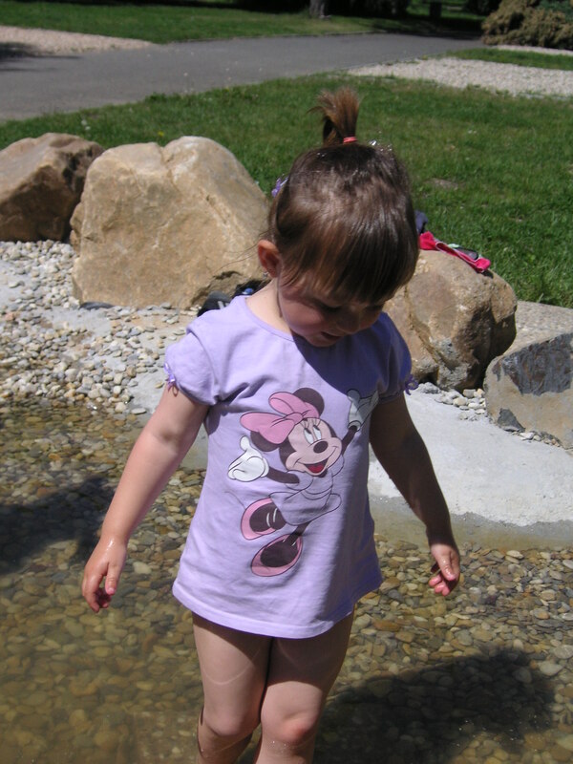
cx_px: 286
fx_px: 1170
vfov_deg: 36.2
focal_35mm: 53
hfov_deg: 27.5
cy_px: 382
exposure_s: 1/180
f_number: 9.5
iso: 50
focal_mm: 8.9
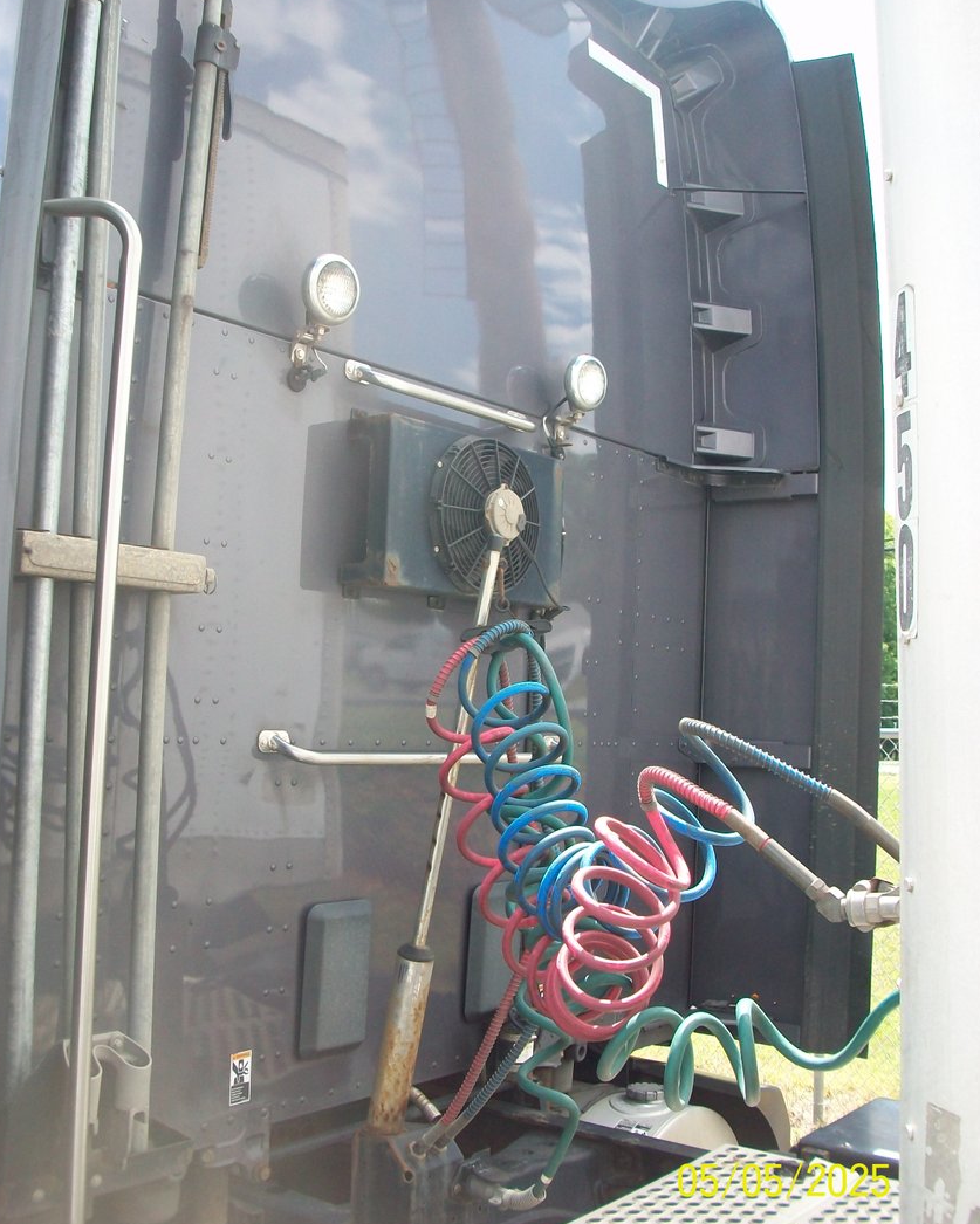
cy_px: 595
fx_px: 1305
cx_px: 492
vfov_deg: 50.3
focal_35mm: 36
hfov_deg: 41.2
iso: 80
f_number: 2.8
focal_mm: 5.7
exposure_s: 1/320
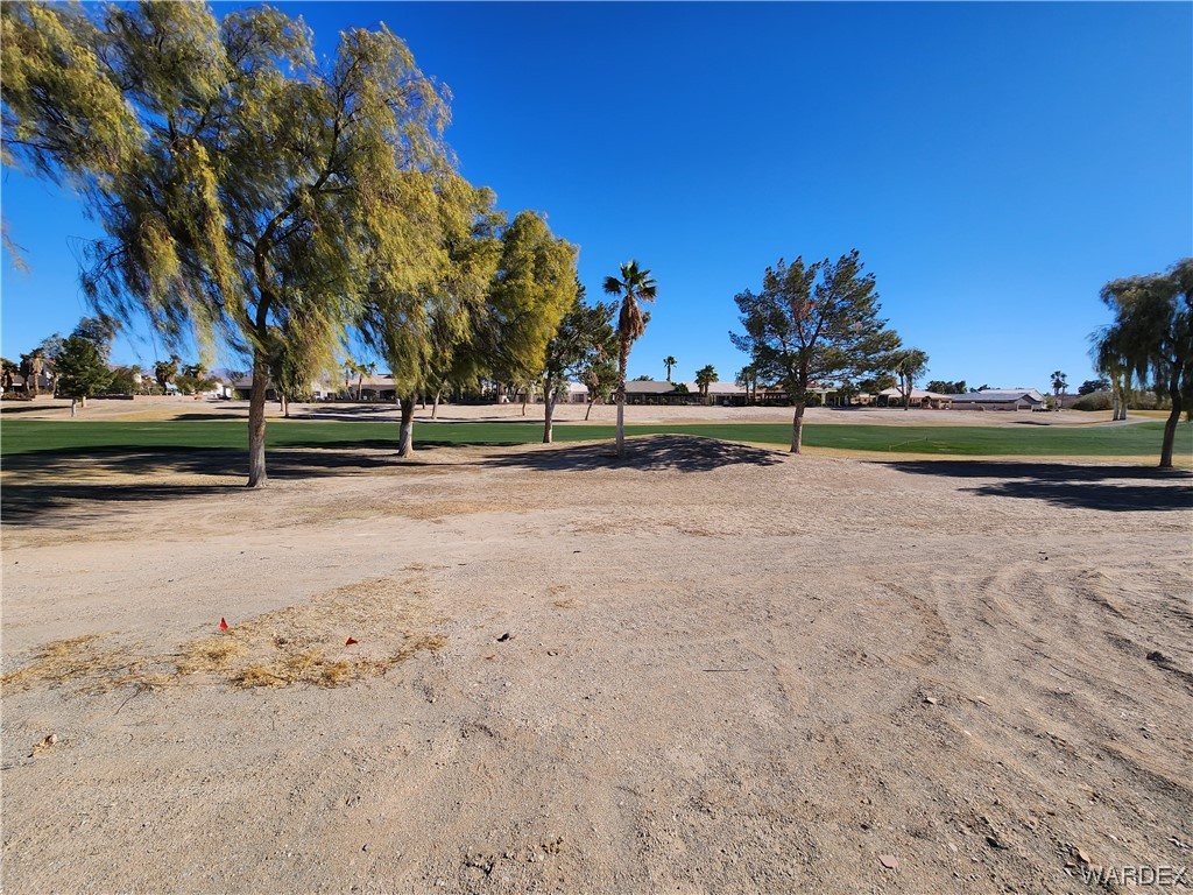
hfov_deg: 106.2
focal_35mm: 13
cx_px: 596
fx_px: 448
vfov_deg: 89.9
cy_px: 448
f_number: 2.2
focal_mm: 1.7
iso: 32
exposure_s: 1/1533
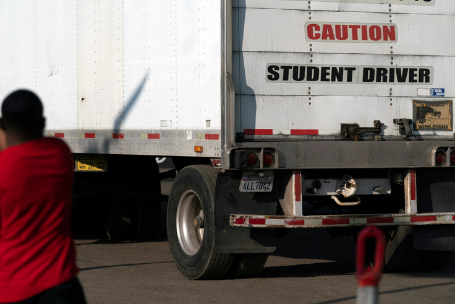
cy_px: 124
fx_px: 1795
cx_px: 202
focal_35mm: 142
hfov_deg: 14.4
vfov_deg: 9.7
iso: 250
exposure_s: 1/12800
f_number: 2.8
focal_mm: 102
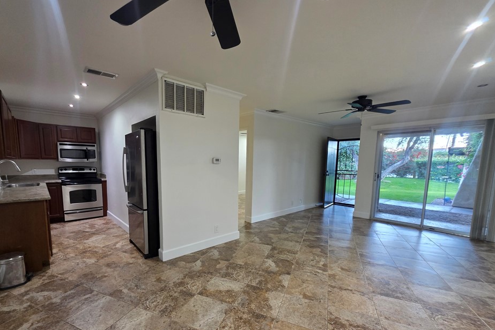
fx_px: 206
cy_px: 189
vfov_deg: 76.8
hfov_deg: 100.1
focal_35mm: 15
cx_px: 223
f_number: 1.9
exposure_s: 1/60
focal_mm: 2.2
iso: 320
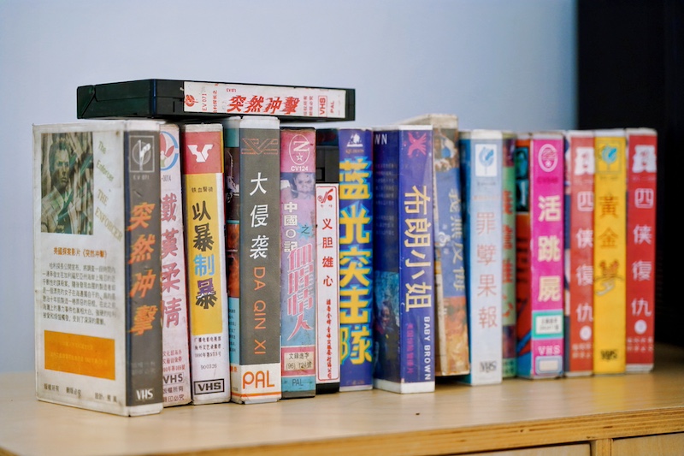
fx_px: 1561
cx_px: 342
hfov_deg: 24.7
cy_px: 228
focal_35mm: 82
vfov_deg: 16.6
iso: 1600
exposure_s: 1/200
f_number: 2.8
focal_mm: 82.2
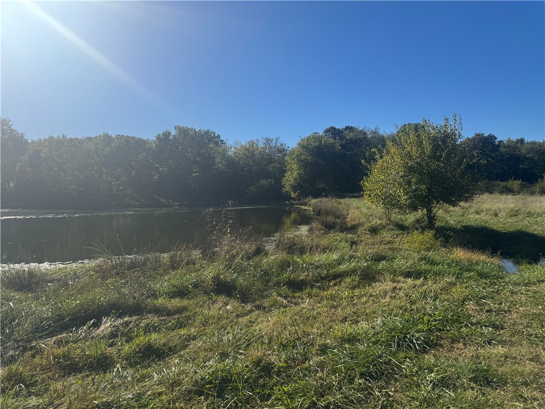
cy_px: 204
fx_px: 378
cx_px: 272
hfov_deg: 71.6
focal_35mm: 24
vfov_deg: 56.8
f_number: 1.78
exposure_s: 1/4950
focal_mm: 6.76
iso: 80
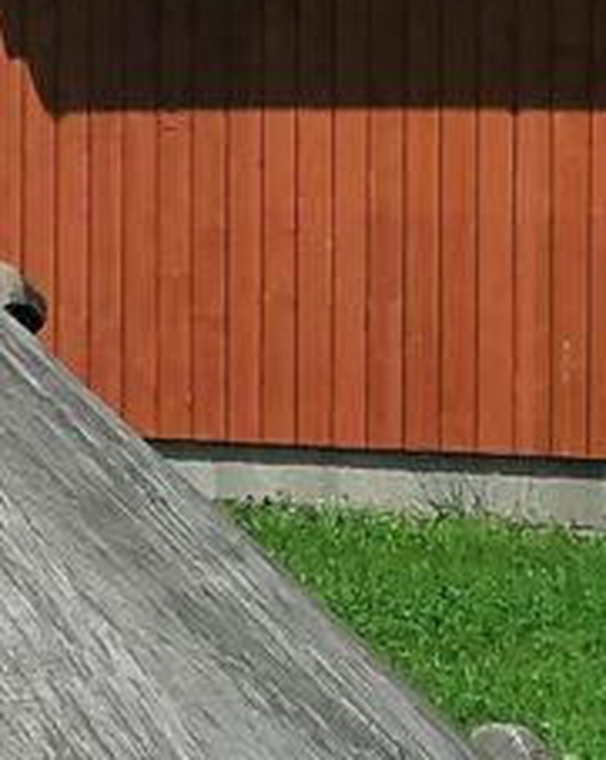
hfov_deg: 5.9
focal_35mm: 248
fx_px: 5571
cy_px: 278
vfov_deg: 7.8
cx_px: -1102
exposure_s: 1/1923
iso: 50
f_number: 1.8
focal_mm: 4.75
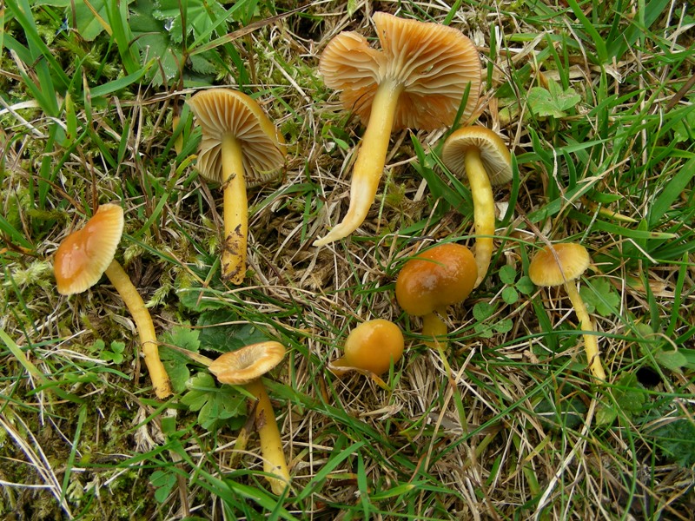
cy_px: 260
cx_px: 348
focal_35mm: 41
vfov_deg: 35.1
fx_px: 823
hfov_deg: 45.8
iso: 50
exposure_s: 1/48.5
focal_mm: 6.8
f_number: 3.5
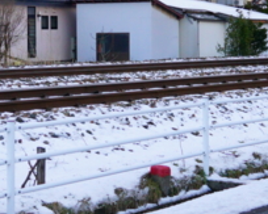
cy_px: 66
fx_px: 904
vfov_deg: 13.5
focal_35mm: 114
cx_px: 135
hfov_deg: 16.9
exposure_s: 1/1000
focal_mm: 21
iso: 1000
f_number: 4
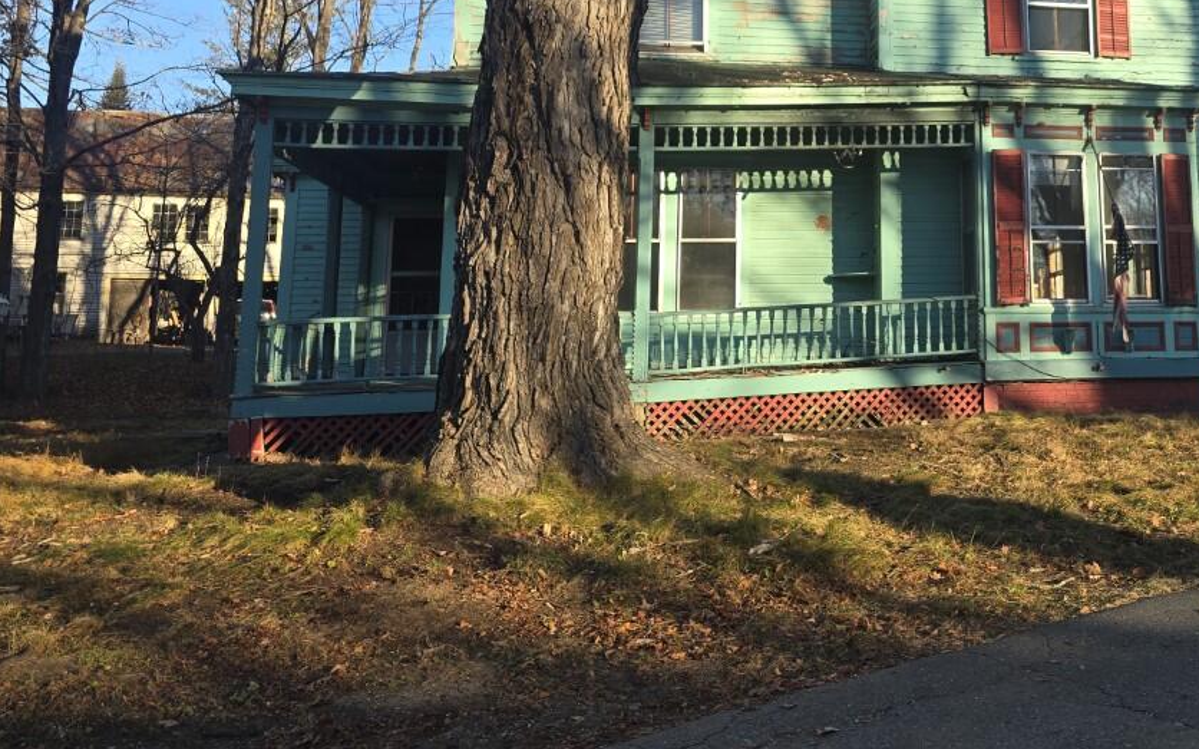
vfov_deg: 29.6
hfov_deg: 44.8
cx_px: 962
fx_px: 1372
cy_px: 125
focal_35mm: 42
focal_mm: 6.3
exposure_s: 1/240
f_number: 1.7
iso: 12
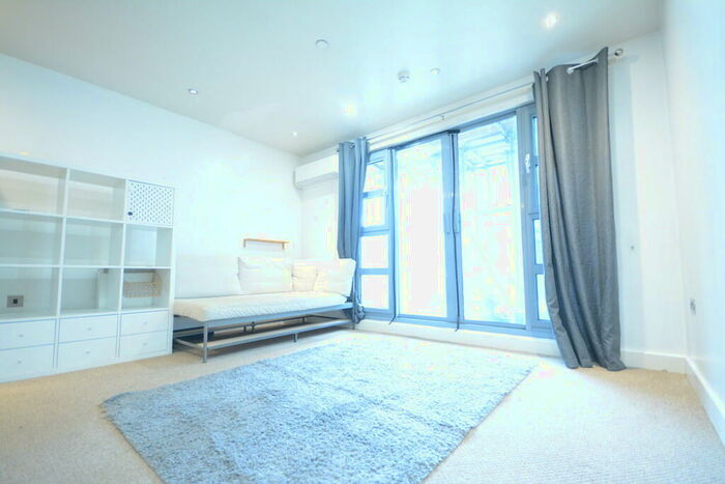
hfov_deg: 100.4
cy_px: 242
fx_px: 302
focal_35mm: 15
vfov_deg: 77.4
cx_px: 362
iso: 1600
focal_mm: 10
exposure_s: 1/13
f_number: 4
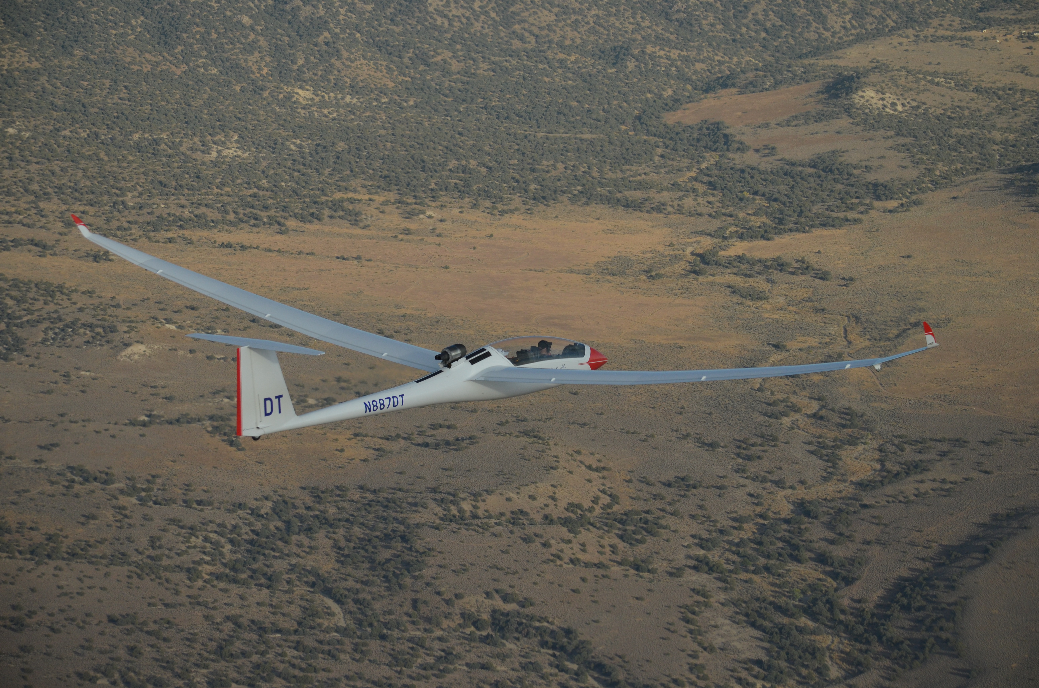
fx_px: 3715
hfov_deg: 15.9
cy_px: 344
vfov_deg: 10.6
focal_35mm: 129
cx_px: 520
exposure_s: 1/1000
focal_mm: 86
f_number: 4.5
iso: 400
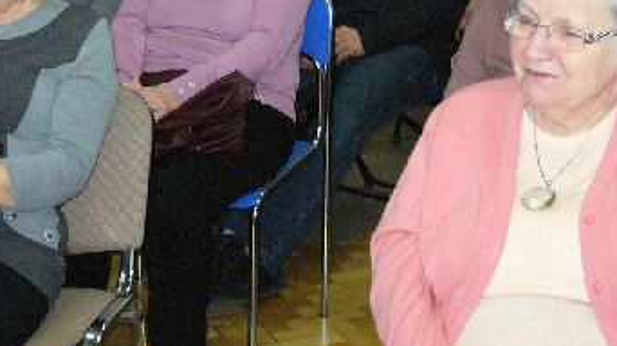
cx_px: 307
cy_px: -32
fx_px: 1701
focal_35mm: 104
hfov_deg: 20.6
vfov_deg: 11.5
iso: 400
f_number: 3.4
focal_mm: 8.5
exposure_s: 1/60
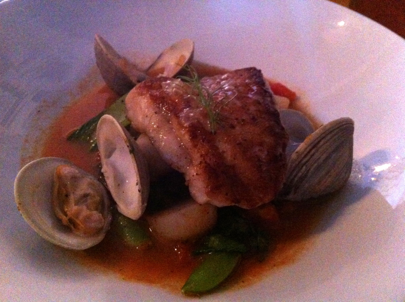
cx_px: 202
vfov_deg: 40.6
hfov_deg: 52.7
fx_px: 409
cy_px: 151
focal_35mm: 35
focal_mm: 3.85
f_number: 2.8
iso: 1000
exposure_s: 1/15
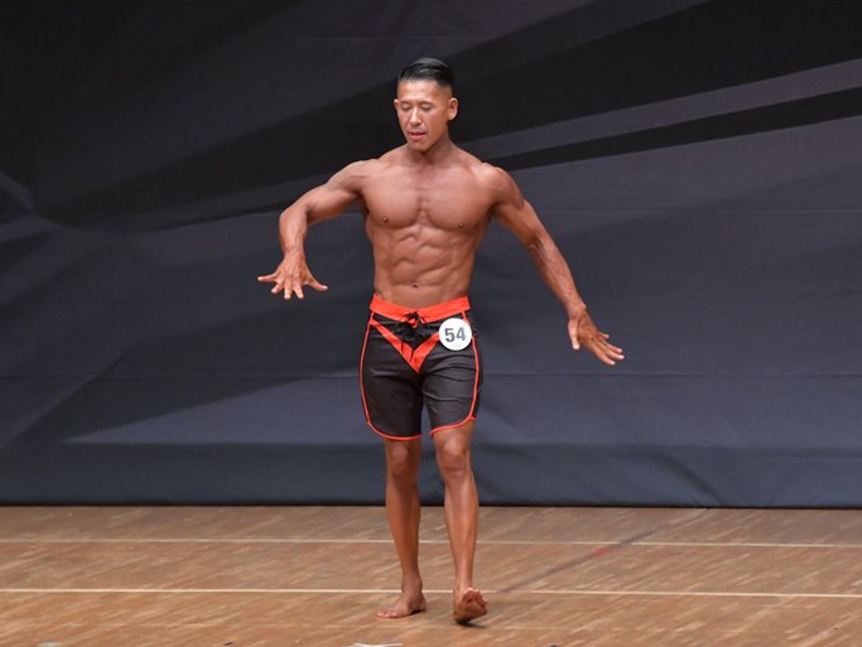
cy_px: 324
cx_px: 452
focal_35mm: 327
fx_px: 8147
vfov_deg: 4.6
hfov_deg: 6.1
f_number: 5.6
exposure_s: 1/400
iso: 6400
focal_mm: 200
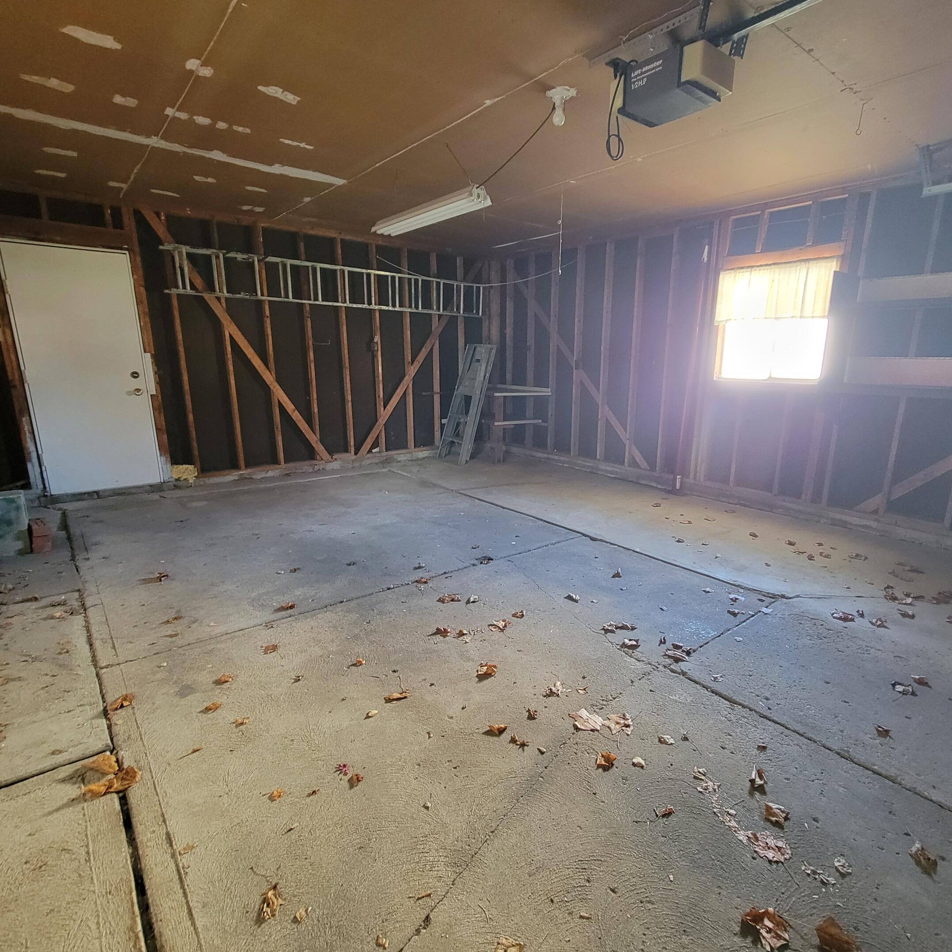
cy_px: 495
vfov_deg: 87.4
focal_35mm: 16
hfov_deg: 87.3
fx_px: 498
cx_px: 507
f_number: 2.2
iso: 500
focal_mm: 2.2
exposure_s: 1/30
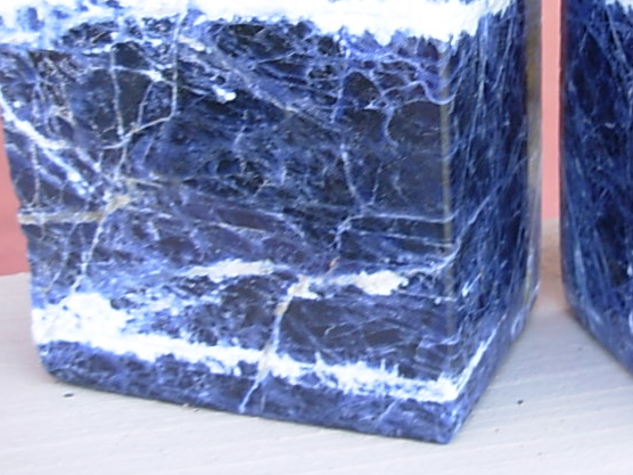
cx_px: 531
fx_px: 1280
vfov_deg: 20.8
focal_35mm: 70
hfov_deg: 27.1
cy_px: 93
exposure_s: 1/32.9
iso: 50
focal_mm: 6.3
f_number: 2.9
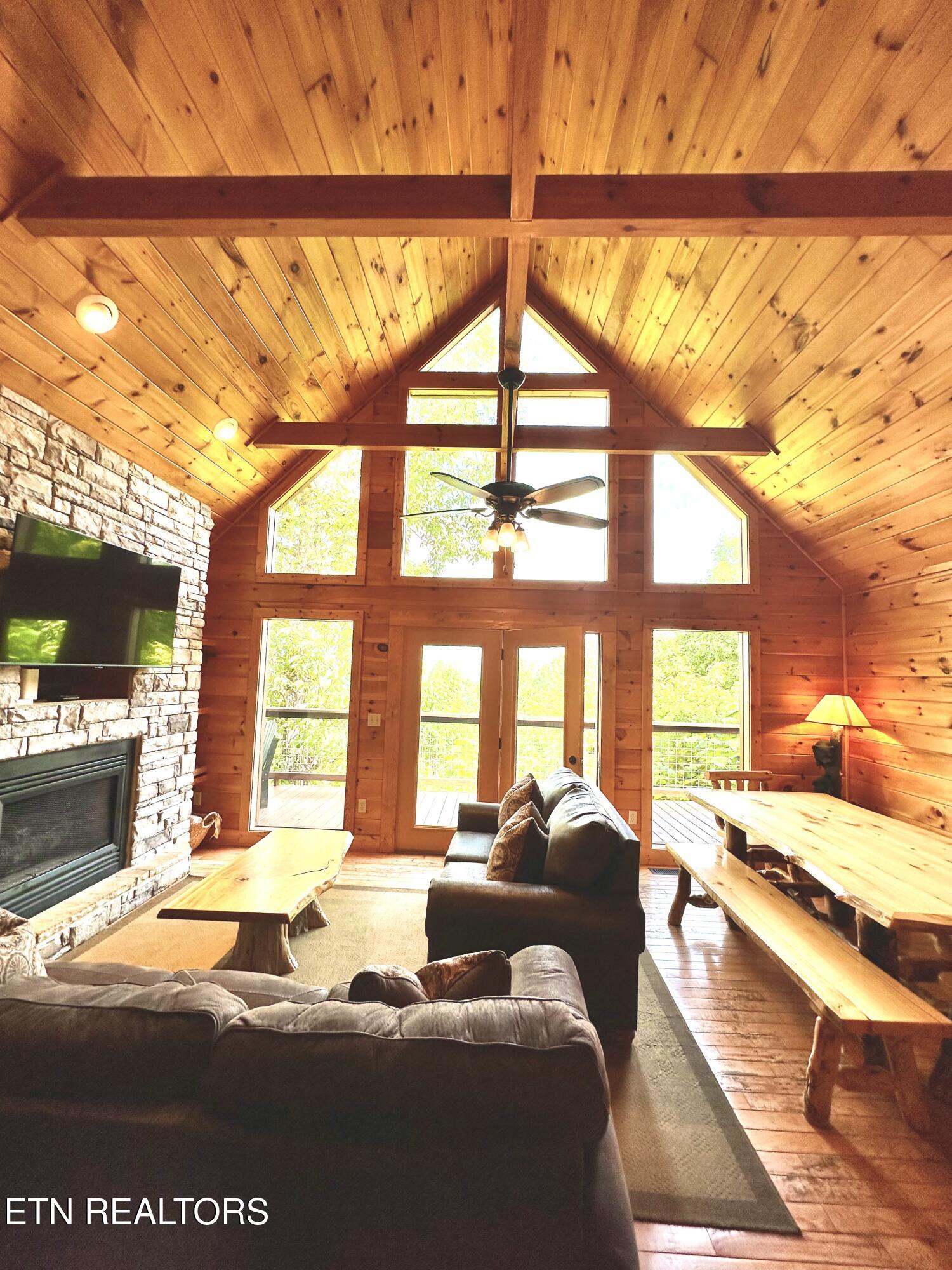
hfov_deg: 85.7
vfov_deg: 102.1
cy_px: 635
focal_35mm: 14
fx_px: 513
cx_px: 476
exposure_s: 1/121
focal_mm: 2.22
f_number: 2.2
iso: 40
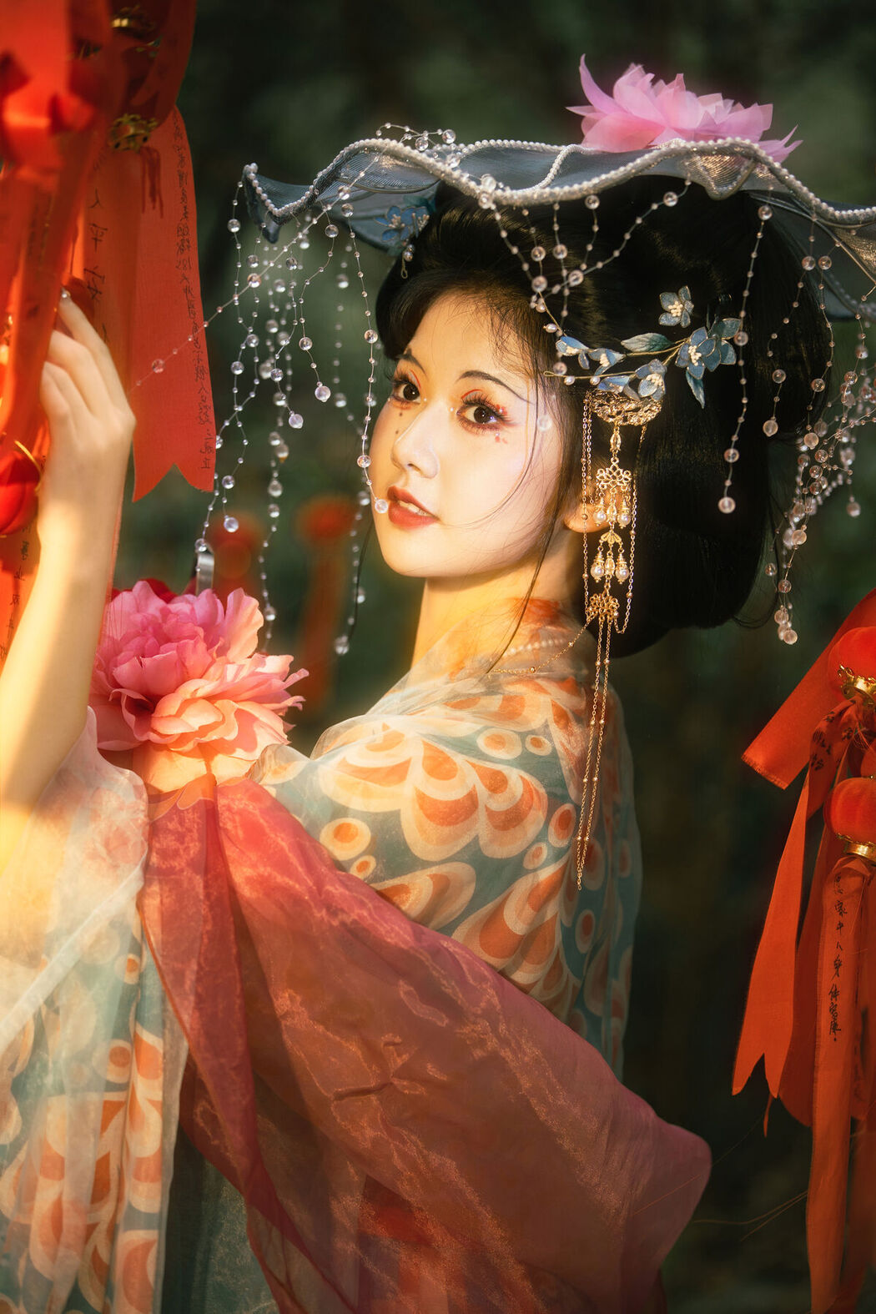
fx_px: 3723
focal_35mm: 102
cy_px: 657
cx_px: 438
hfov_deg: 13.4
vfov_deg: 20.0
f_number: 2.8
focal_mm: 102
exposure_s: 1/250
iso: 320
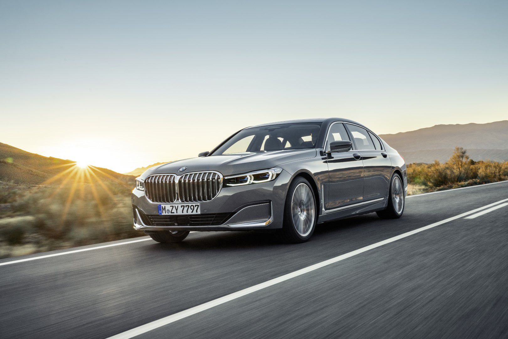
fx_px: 607
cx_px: 254
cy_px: 170
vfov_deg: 31.2
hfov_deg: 45.4
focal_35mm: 43
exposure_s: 1/25
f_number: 14
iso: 200
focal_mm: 43
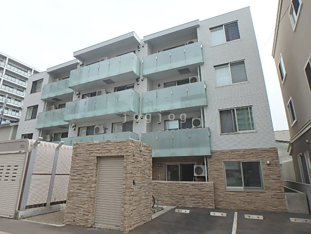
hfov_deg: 79.0
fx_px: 189
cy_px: 117
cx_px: 156
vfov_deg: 63.4
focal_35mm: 21
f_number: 3.5
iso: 125
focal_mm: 3.7
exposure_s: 1/1000
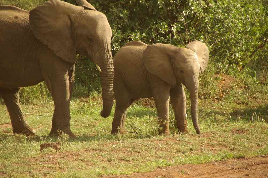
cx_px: 134
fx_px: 2454
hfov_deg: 6.3
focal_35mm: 330
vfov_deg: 4.2
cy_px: 89
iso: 100
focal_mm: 220
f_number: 6.3
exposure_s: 1/180
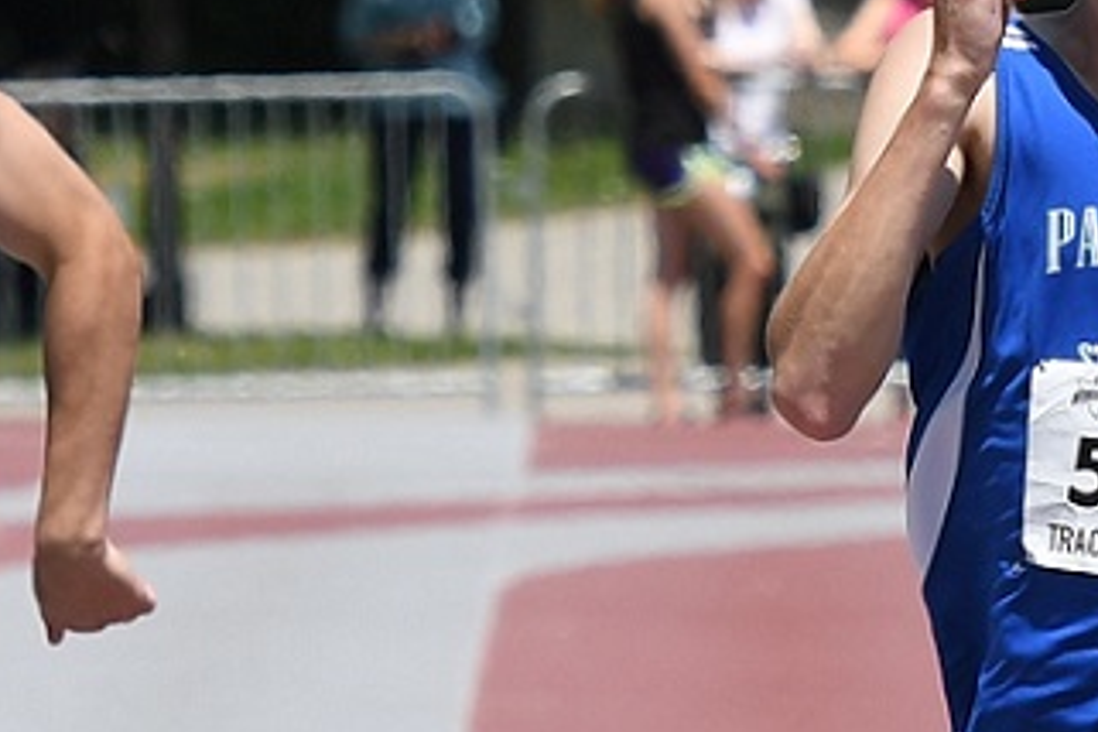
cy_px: 833
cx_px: 1146
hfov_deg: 2.7
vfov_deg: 1.8
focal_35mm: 776
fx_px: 23666
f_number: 5.6
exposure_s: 1/1000
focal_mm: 140
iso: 140
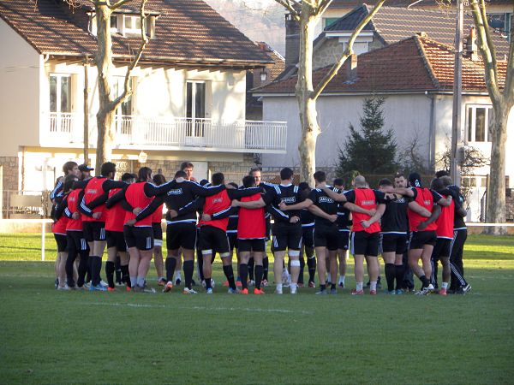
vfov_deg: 5.1
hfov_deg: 6.8
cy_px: 192
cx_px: 257
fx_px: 4321
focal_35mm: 291
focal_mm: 51.8
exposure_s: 1/59.4
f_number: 4.5
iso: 64
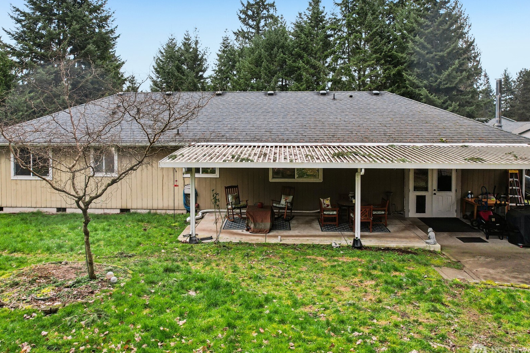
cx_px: 264
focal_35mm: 24
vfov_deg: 53.1
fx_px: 353
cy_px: 173
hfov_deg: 73.7
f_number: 2.8
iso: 100
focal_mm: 8.4
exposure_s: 1/400
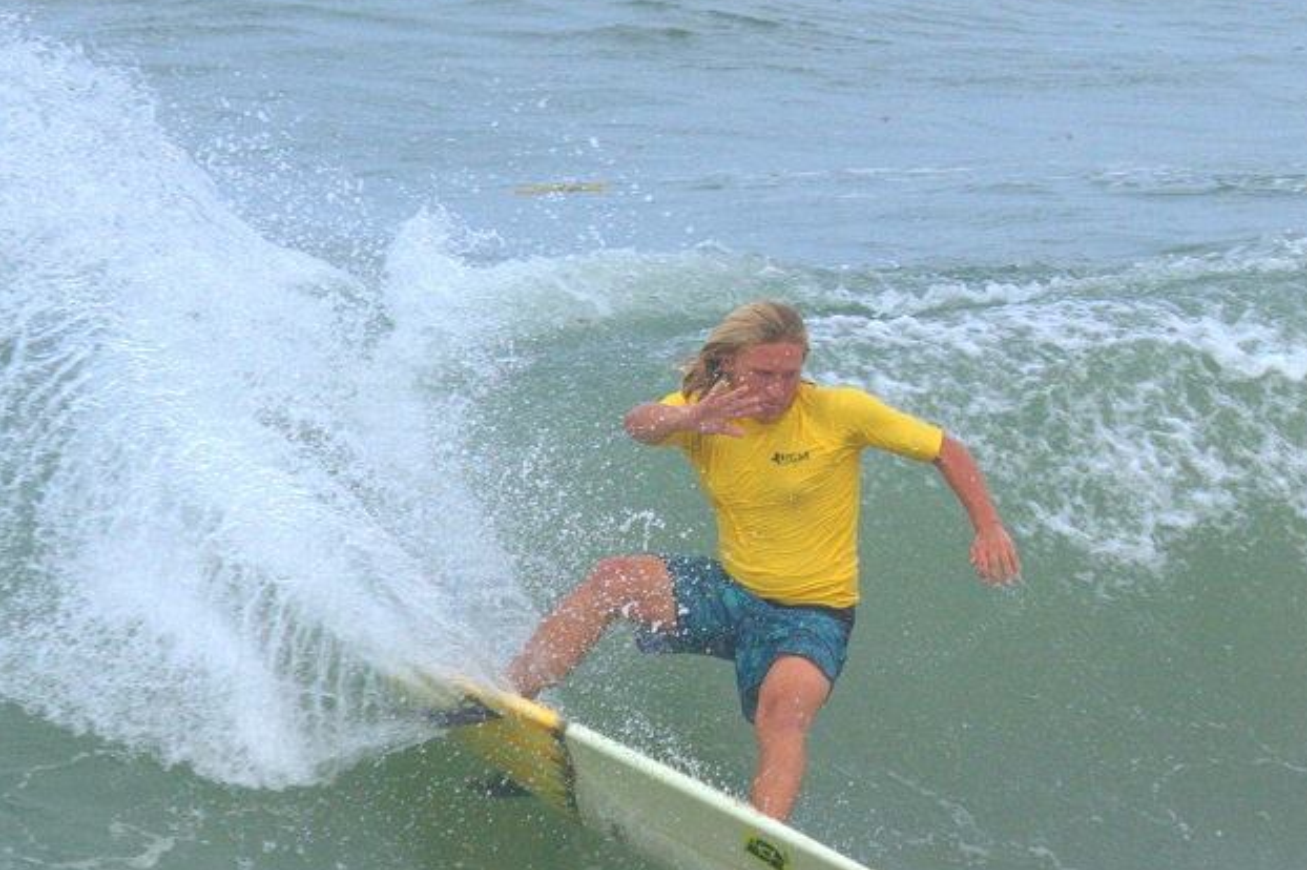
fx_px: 27395
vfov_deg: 1.8
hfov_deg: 2.7
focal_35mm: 755
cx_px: 696
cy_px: 413
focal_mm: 200
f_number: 5.6
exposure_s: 1/800
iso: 100
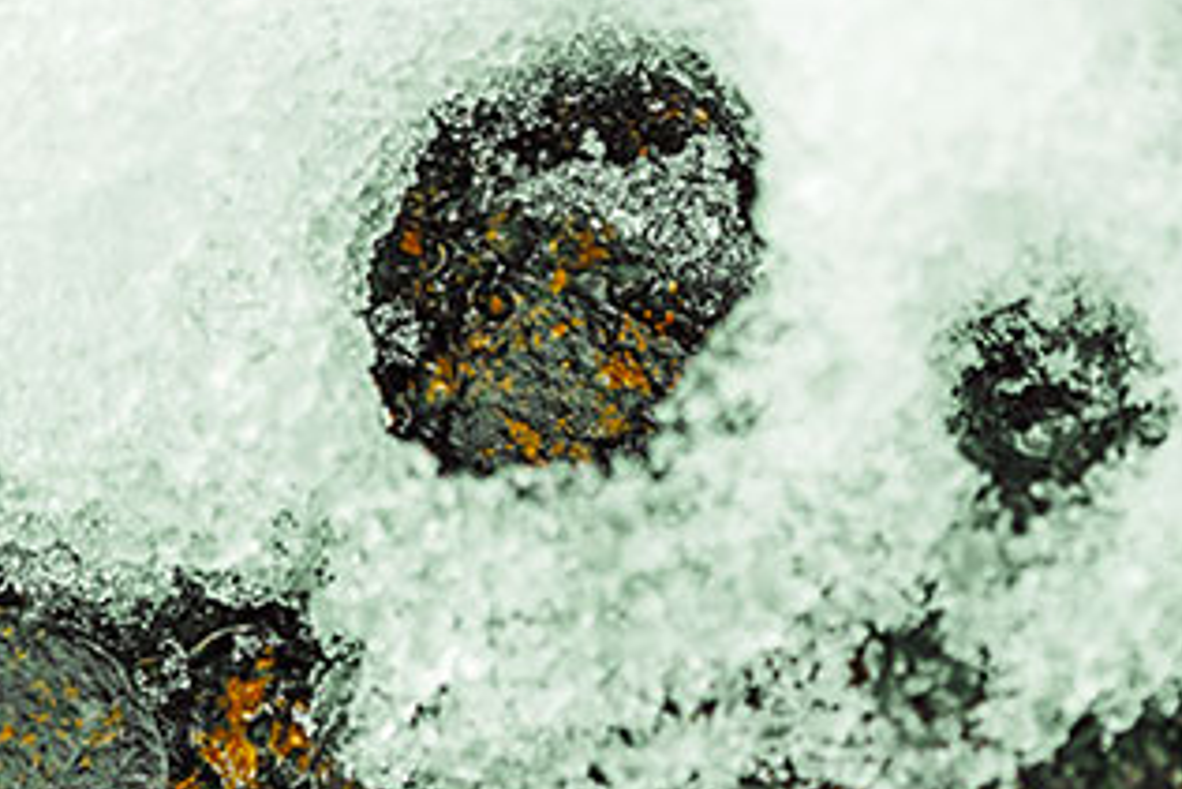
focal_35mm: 332
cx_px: 782
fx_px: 10905
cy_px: 563
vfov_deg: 4.1
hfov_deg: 6.2
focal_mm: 210
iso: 720
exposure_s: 1/250
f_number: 6.7
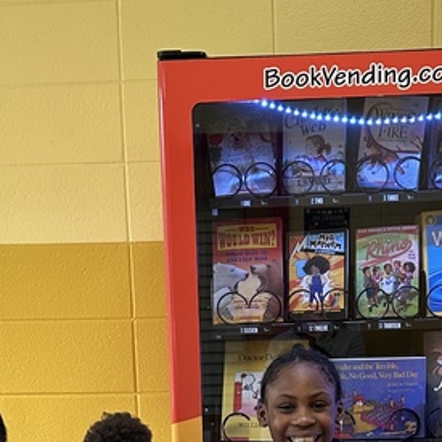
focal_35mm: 79
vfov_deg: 20.7
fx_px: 1141
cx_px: 248
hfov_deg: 21.9
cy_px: 505
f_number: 1.78
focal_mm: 6.86
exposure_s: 1/120
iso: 200
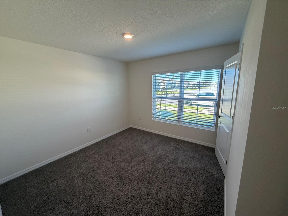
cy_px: 108
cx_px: 144
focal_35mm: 14
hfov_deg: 102.1
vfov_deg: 85.7
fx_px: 116
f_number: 2.2
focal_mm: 2.22
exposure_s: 1/120
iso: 100
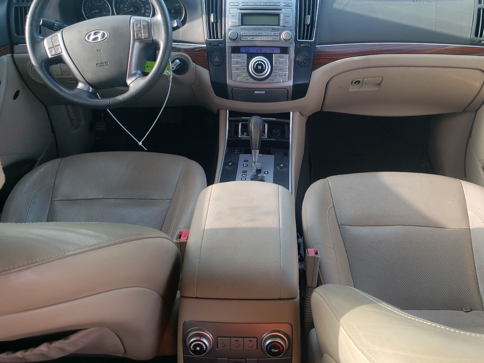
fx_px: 433
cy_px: 165
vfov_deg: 45.4
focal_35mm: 31
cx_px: 265
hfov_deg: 58.3
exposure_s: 1/156
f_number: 1.5
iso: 50
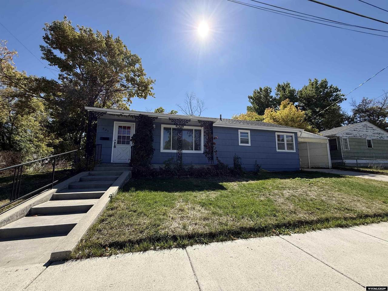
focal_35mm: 14
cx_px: 194
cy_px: 146
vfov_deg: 85.7
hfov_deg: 102.1
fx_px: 157
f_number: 2.2
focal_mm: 2.22
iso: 50
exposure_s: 1/1497
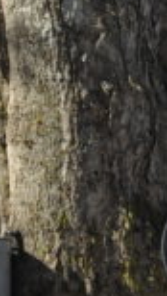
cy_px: 249
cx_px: 141
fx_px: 2158
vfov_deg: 7.8
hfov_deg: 4.4
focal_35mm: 275
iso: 400
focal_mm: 62
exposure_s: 1/200
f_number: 13
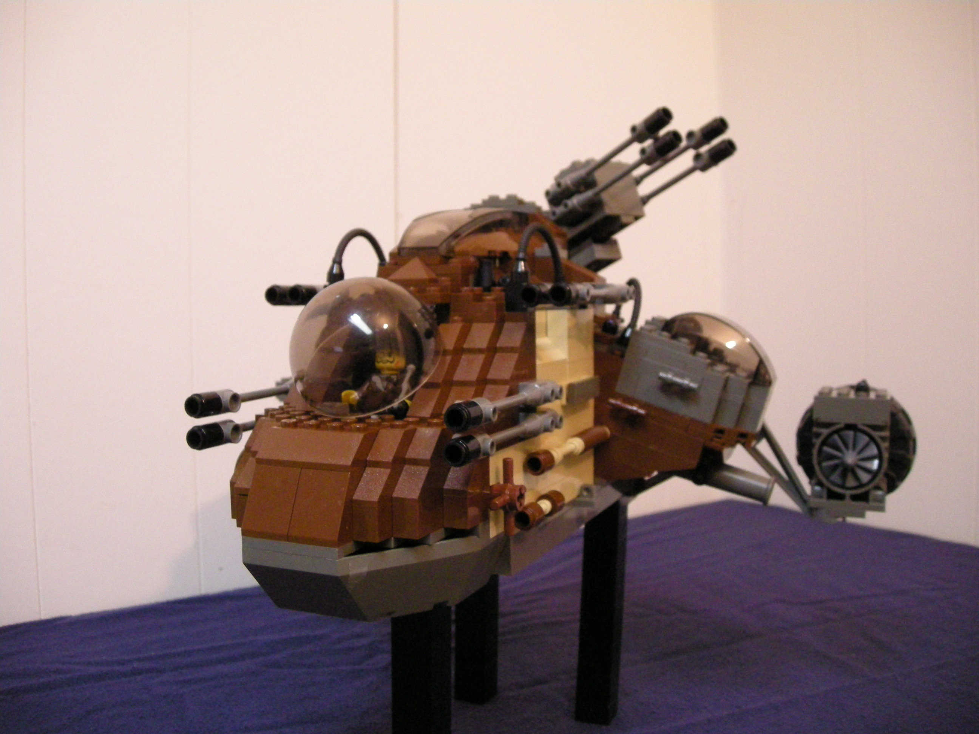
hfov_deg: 52.6
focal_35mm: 35
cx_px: 490
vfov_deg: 40.7
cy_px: 367
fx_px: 990
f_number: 2.8
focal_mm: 5.7
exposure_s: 1/16.5
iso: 400
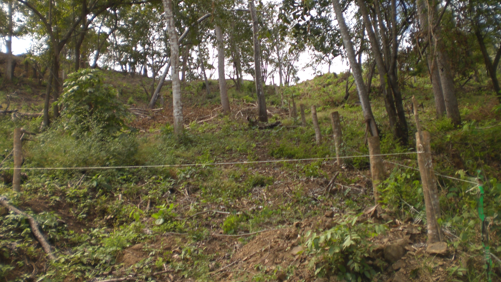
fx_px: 558
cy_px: 105
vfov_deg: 28.2
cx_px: 248
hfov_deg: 48.4
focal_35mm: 42
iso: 50
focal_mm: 6.3
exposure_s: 1/250
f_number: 3.1
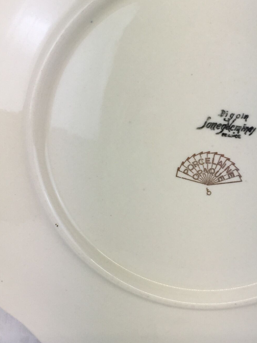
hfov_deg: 20.2
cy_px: 152
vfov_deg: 27.0
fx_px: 713
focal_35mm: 72
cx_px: 212
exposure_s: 1/338
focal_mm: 4.15
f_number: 2.2
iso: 32
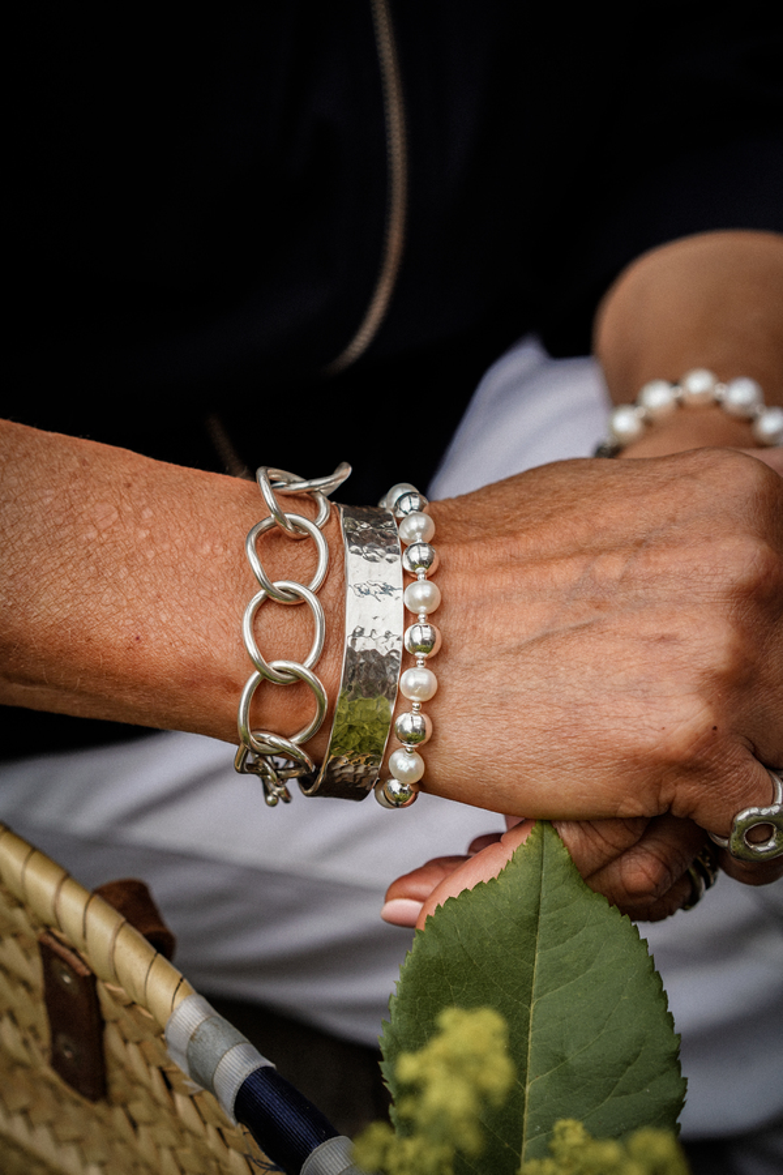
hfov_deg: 24.6
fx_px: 1794
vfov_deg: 36.2
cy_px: 588
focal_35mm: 55
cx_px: 392
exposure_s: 1/500
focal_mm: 55
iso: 125
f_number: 5.6
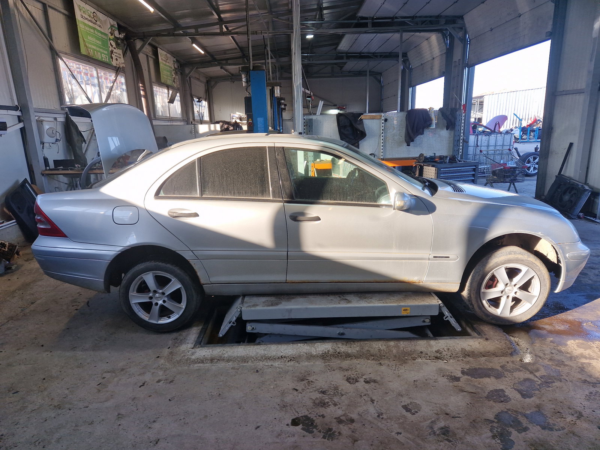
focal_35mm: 23
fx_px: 399
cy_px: 225
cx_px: 300
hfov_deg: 73.9
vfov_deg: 58.9
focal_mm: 5.4
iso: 50
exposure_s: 1/185
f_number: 1.8
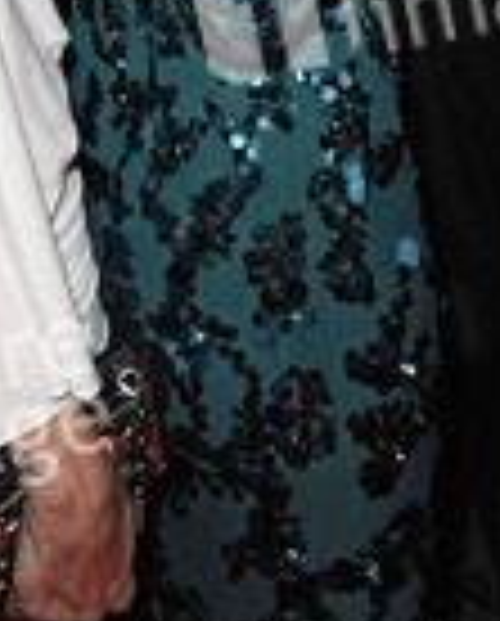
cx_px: 9
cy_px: -248
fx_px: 1401
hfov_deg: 19.7
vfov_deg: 21.8
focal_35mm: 76
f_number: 5
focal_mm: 28
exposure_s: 1/30
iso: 1250
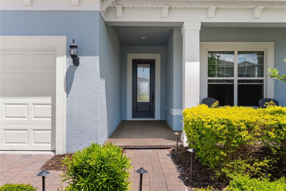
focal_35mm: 28
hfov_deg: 65.5
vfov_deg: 46.4
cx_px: 143
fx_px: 223
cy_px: 96
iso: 100
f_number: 8
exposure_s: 1/60
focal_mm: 28
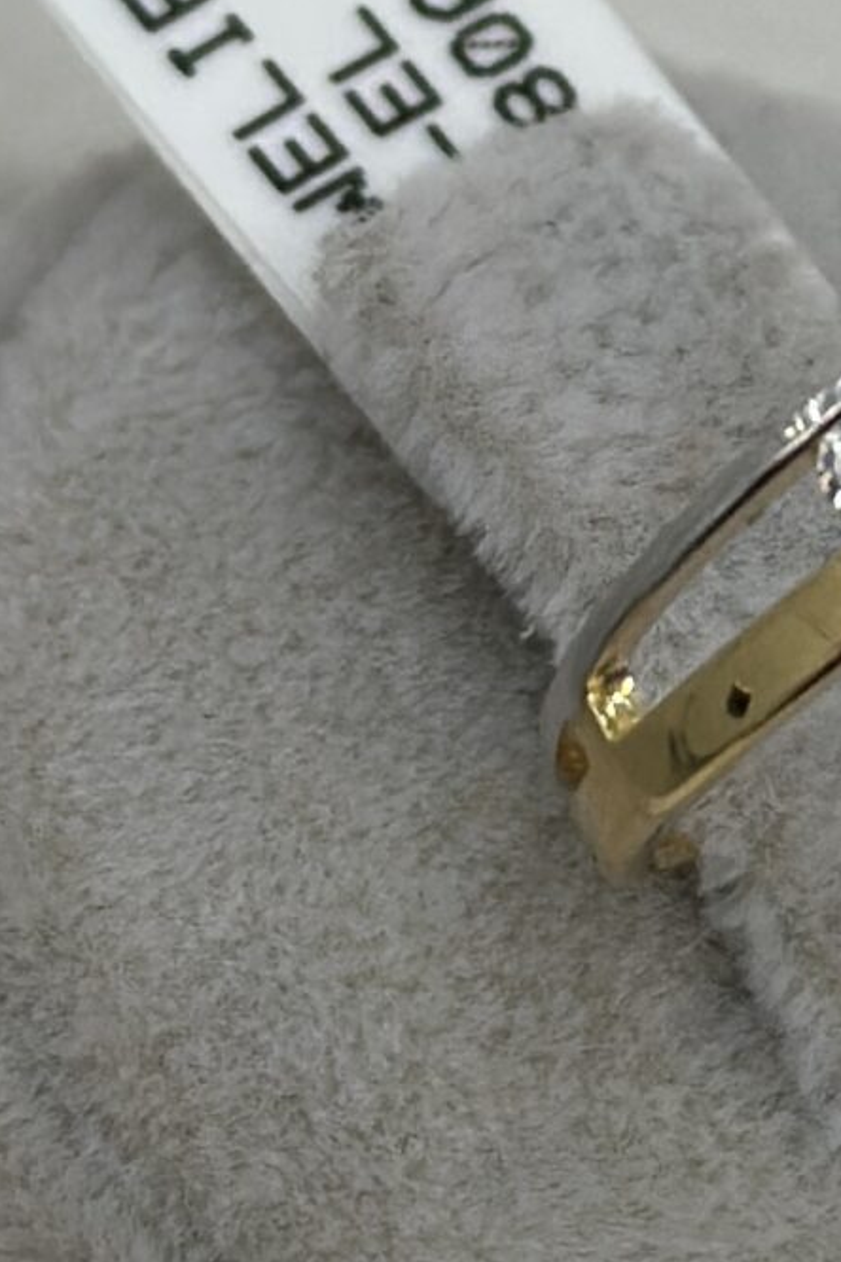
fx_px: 6727
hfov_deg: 7.1
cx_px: 841
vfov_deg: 10.7
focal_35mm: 192
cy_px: 902
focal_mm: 6.86
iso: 80
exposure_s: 1/571
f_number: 1.78
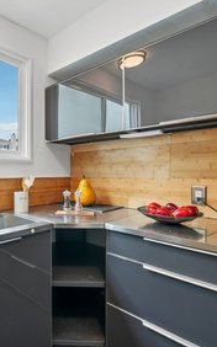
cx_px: 49
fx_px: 208
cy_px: 170
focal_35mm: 22
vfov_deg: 79.7
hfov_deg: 52.1
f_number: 8
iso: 640
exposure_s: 1/50
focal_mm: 14
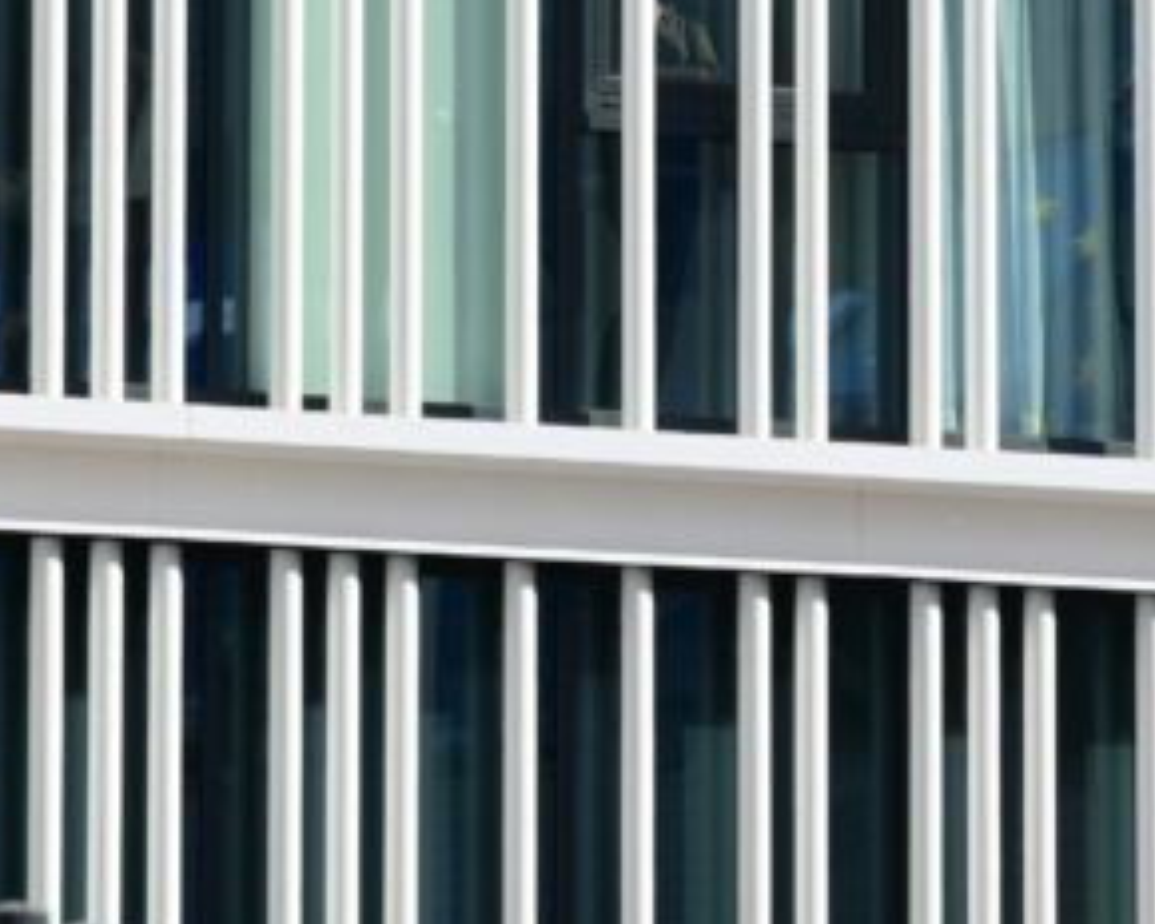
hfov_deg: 4.7
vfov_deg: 3.7
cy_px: 392
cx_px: 1099
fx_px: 14186
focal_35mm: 415
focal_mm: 125
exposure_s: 1/640
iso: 400
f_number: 10
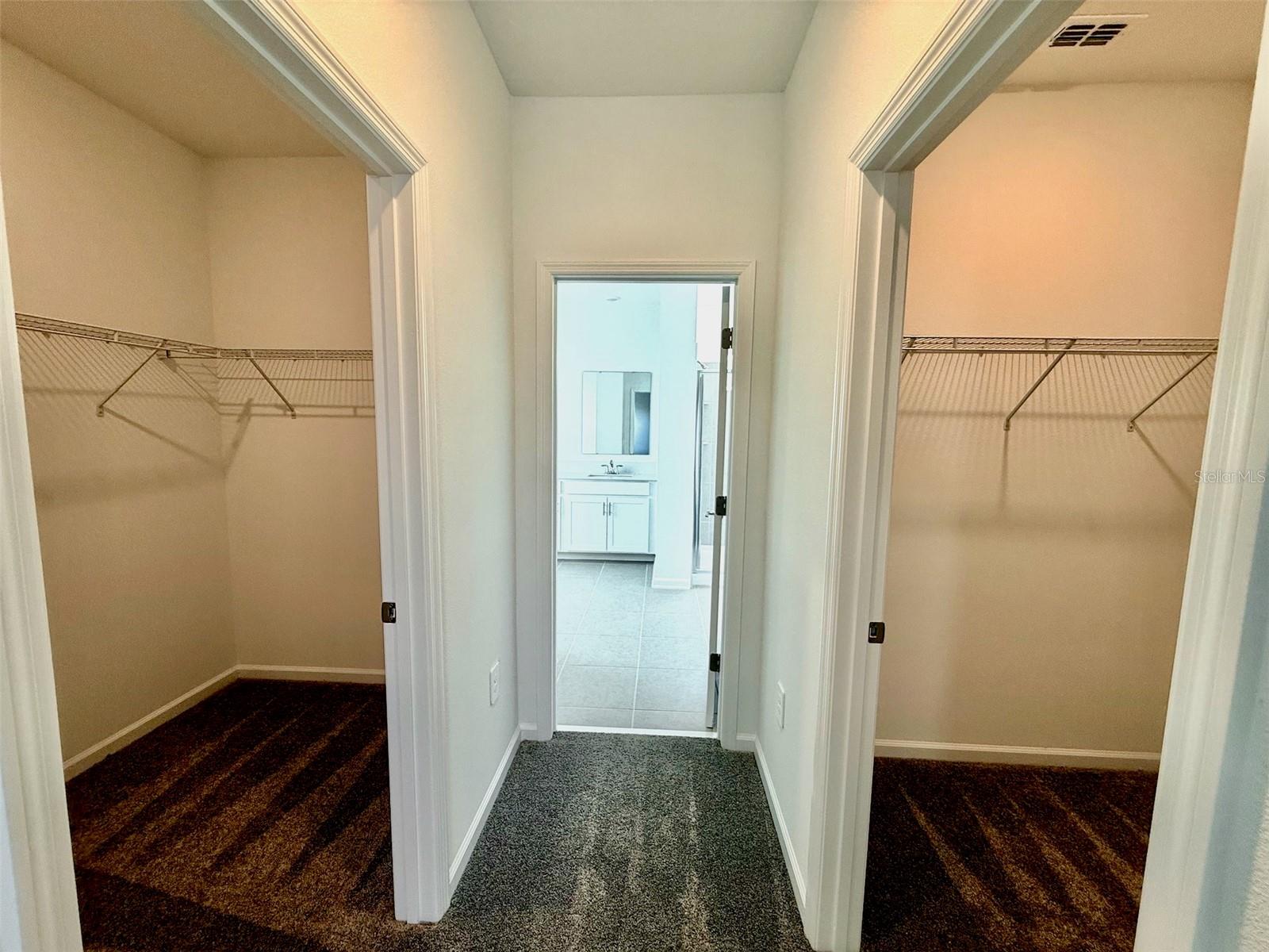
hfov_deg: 102.1
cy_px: 476
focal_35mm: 14
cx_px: 634
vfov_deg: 85.7
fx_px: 513
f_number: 2.2
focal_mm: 2.22
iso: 80
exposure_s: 1/120
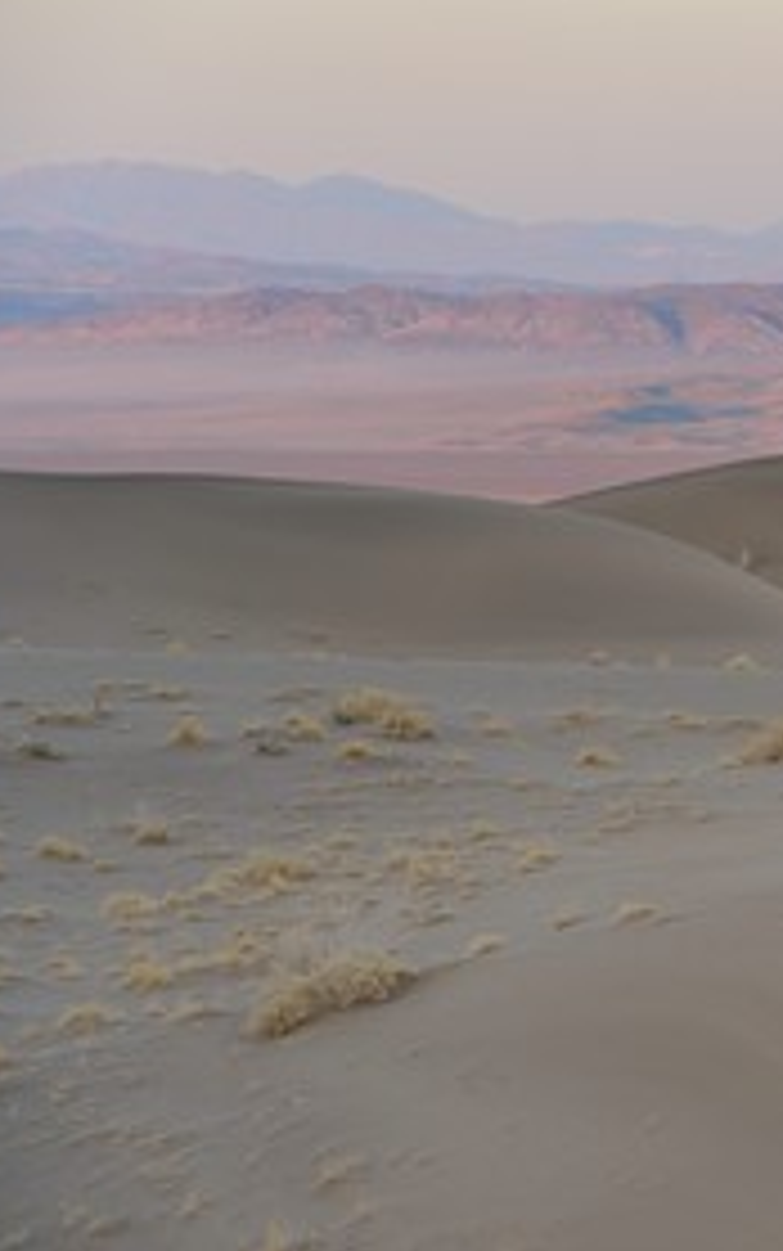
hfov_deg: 5.7
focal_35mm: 231
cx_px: 896
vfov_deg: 9.1
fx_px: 7879
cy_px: 626
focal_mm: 150
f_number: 7.1
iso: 400
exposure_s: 1/160
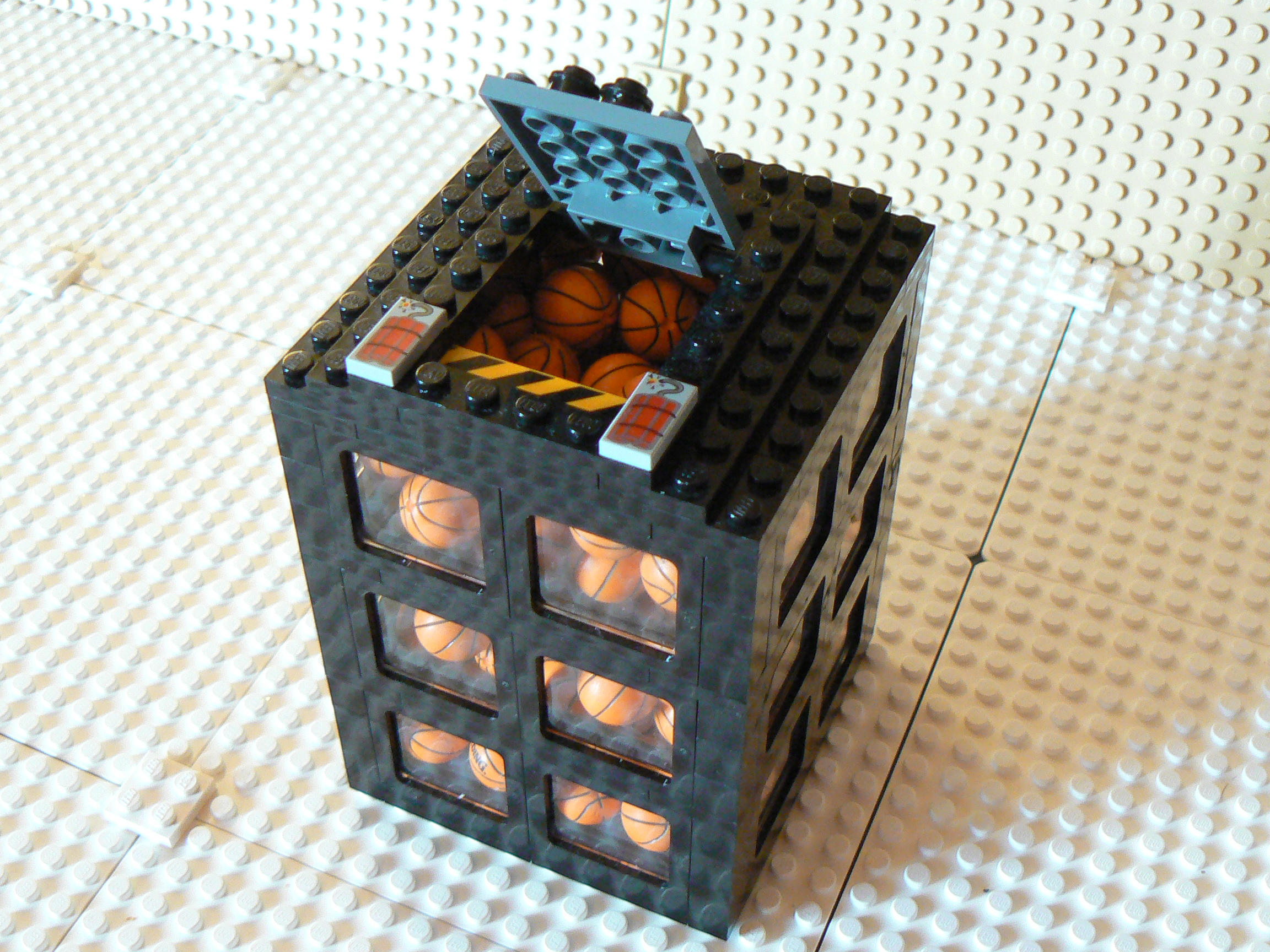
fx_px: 1651
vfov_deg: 32.2
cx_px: 635
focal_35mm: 45
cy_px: 476
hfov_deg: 42.1
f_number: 2.8
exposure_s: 1/6
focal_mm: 6.1
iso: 200
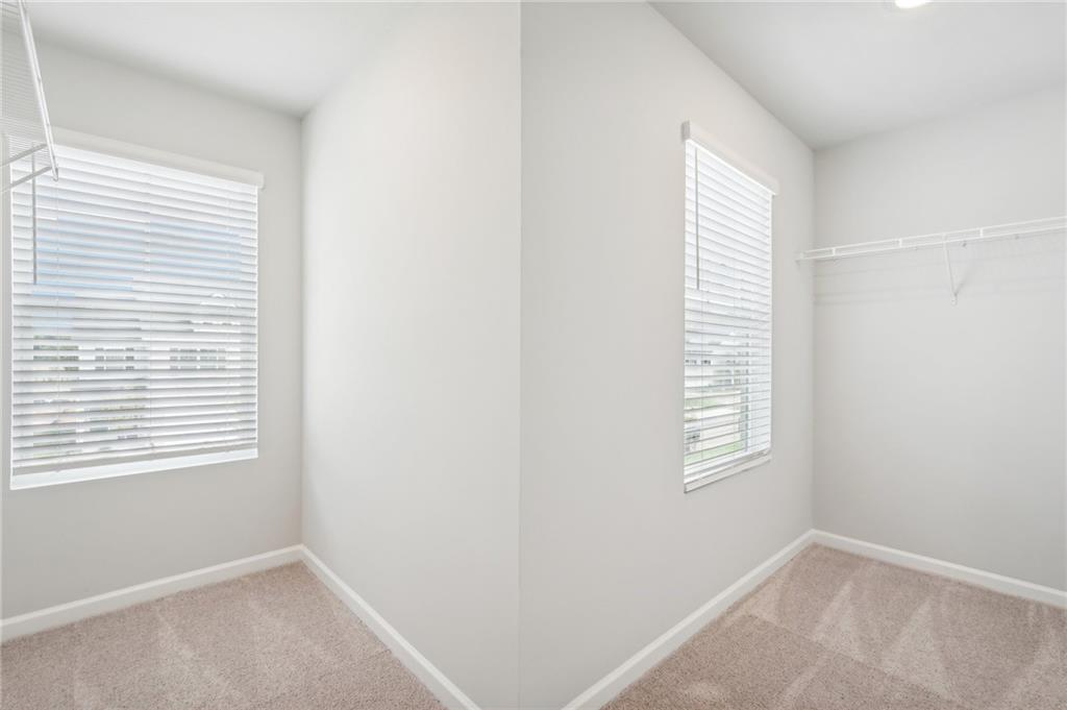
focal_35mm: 16
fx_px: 474
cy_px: 355
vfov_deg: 73.7
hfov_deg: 96.8
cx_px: 534
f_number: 8
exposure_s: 1/30
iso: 400
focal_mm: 16
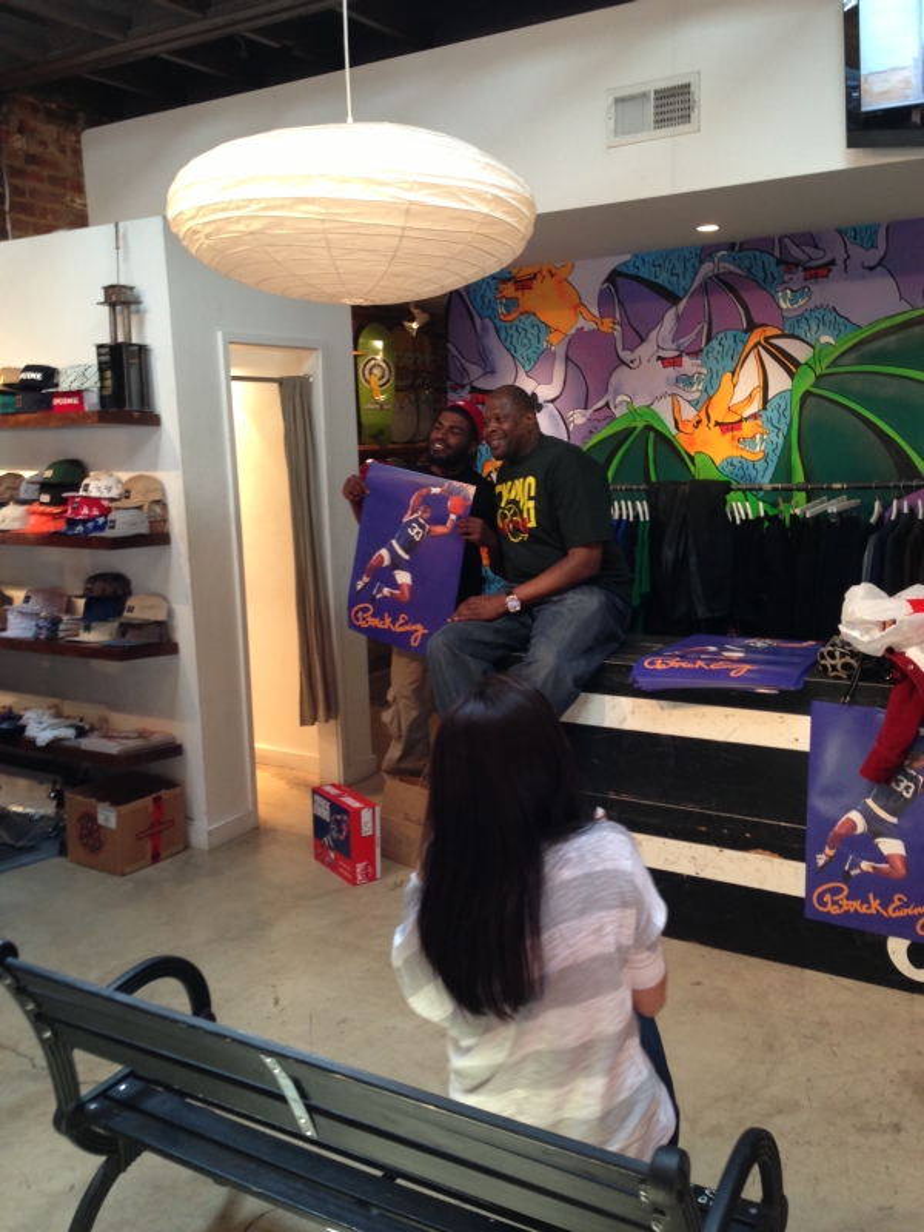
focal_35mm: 33
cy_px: 616
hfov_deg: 42.9
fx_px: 1174
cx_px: 462
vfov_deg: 55.4
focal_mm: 4.13
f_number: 2.4
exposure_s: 1/20
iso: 100
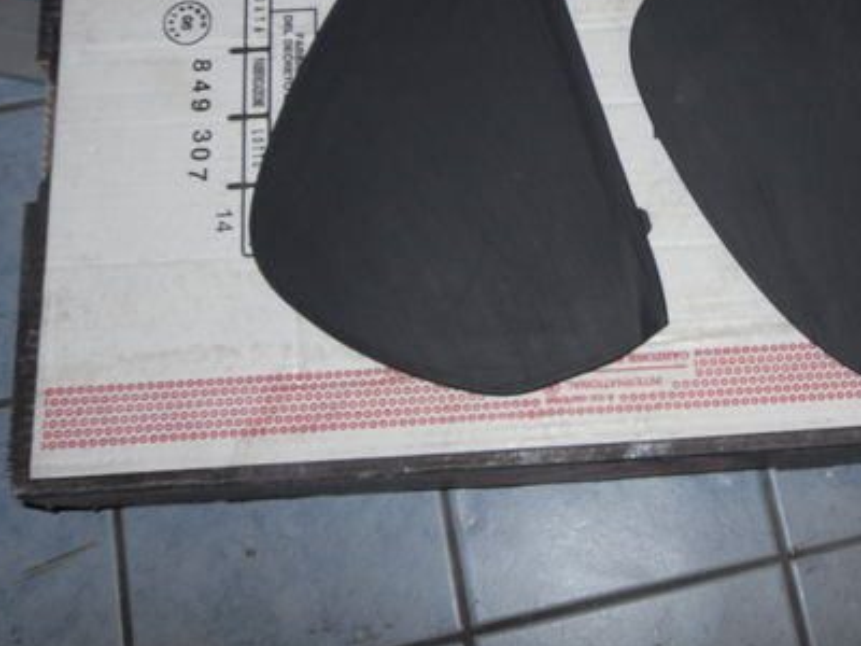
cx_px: 654
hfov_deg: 33.6
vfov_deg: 25.7
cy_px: 138
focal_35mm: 56
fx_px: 1393
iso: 80
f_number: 3.5
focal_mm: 6.3
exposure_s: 1/45
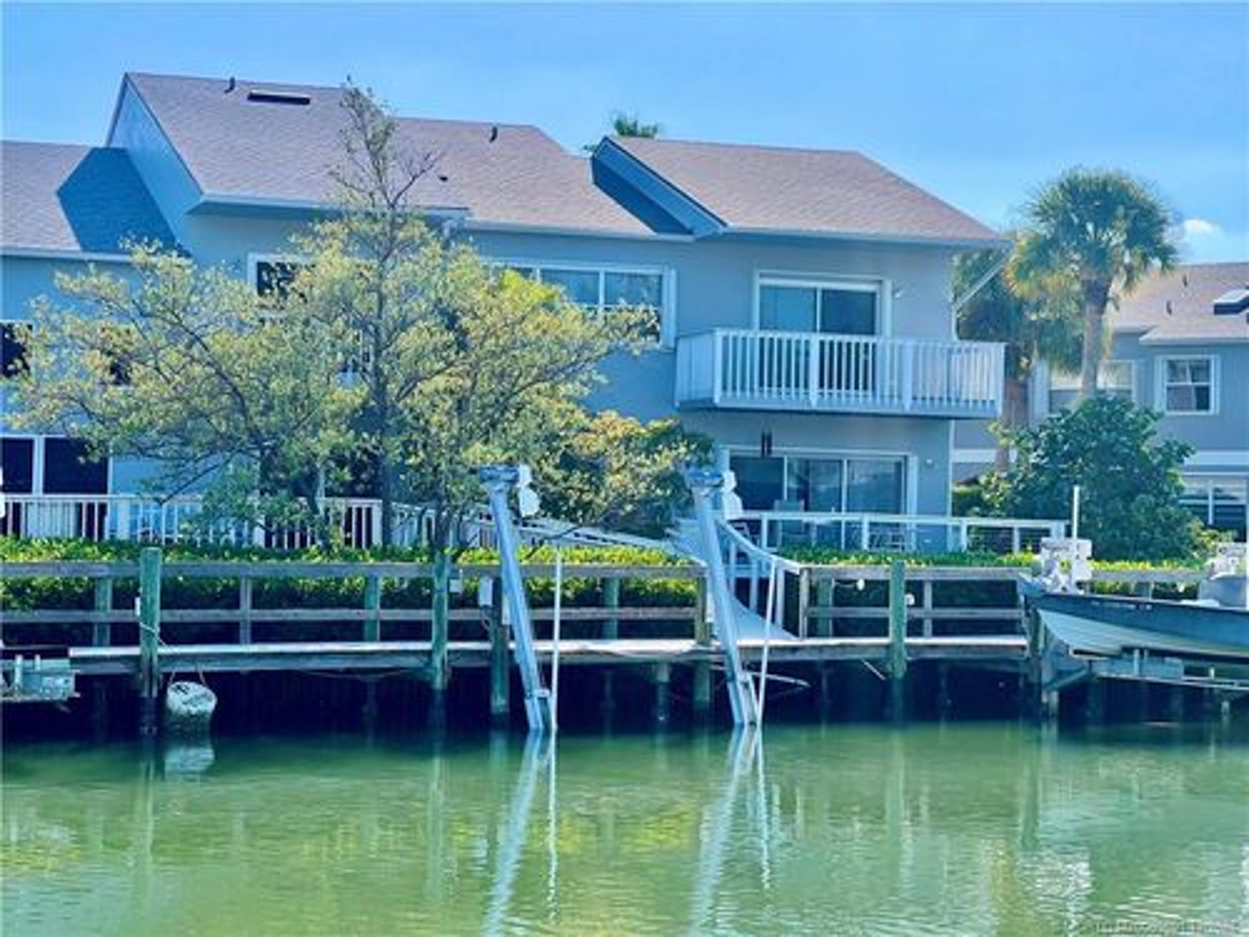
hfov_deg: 25.3
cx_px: 624
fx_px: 2778
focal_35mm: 77
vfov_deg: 19.1
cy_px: 468
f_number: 2.8
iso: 32
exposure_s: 1/853
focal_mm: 9
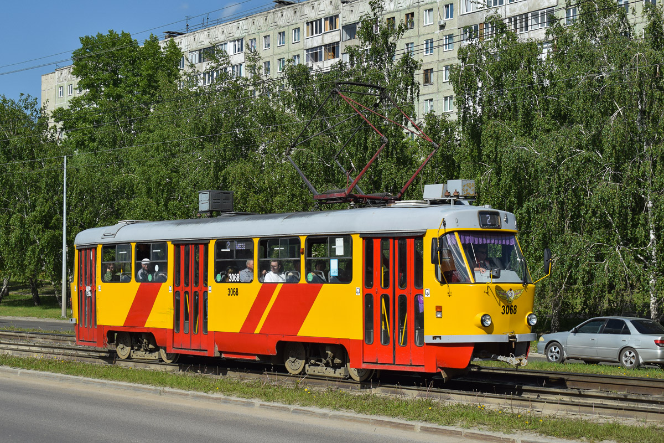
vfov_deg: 20.2
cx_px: 332
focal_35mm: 68
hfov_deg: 29.9
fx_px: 1245
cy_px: 222
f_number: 7.1
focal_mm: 45
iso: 200
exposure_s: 1/1000
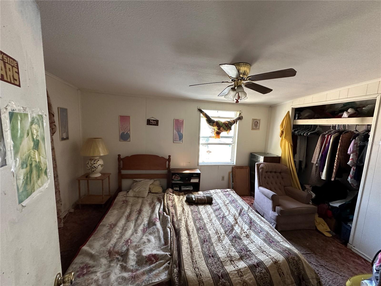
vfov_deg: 85.7
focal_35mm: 14
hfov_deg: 102.1
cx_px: 190
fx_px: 154
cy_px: 143
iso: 320
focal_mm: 2.22
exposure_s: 1/93
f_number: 2.2
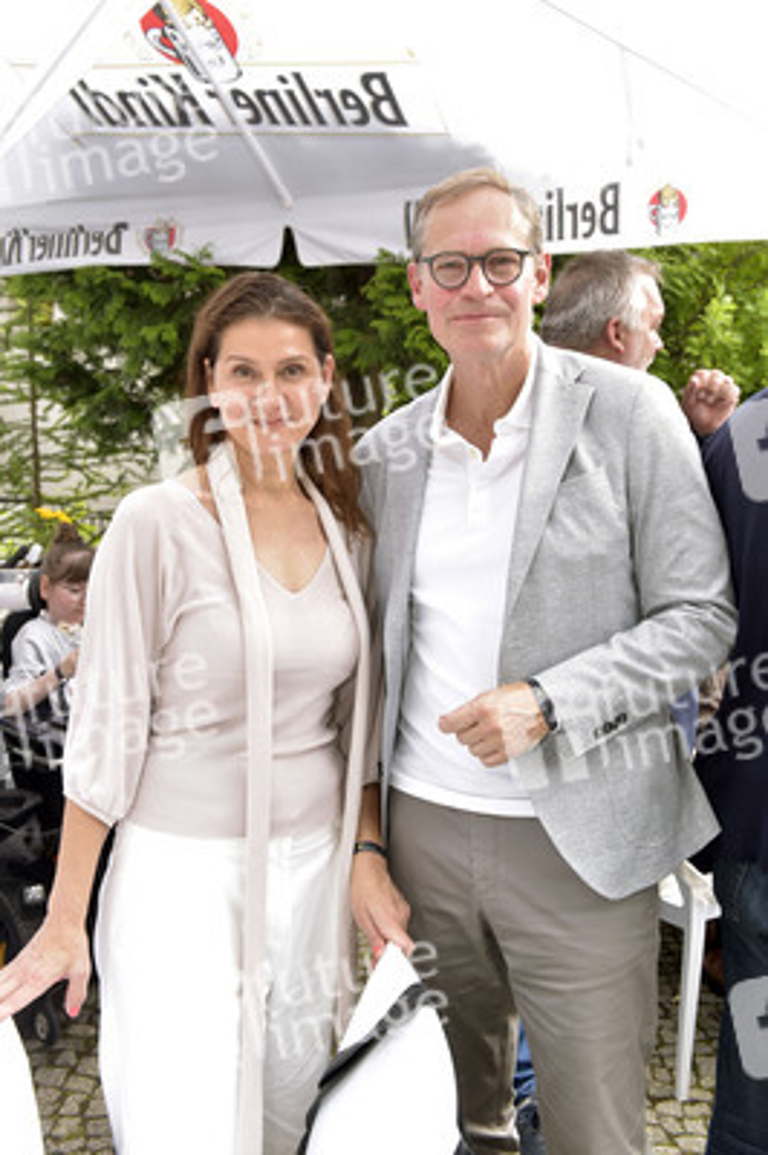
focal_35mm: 35
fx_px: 1122
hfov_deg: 37.8
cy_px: 578
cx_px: 384
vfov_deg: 54.5
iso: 400
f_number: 5.6
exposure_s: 1/100
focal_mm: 35
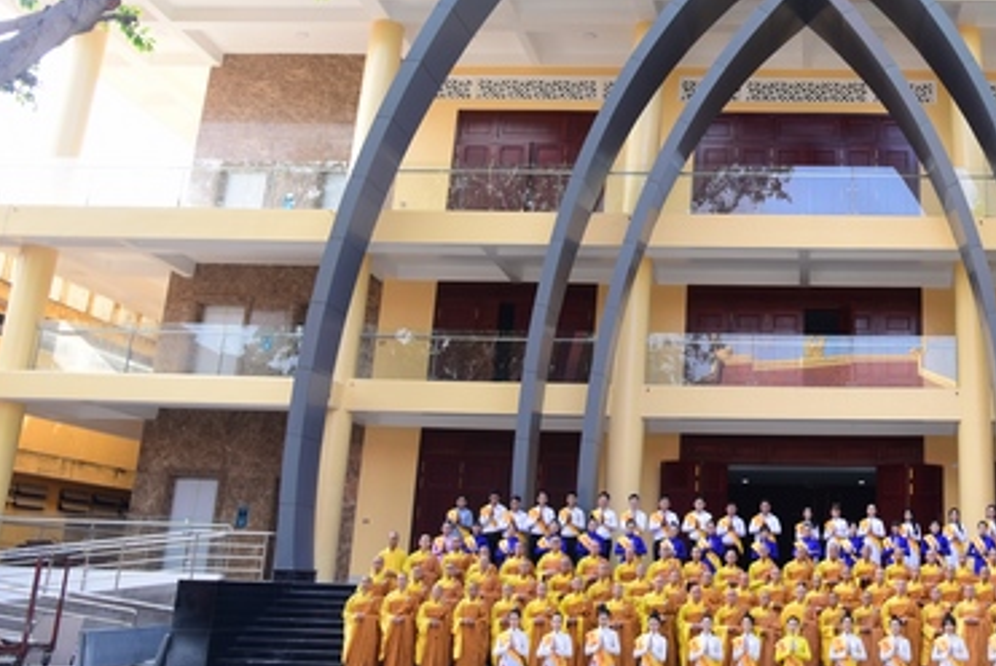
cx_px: 843
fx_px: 1163
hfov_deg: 43.4
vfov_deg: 31.5
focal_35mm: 42
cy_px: 191
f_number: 6.3
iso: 250
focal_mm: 24
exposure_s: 1/100
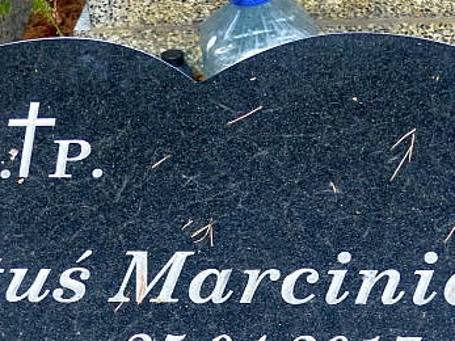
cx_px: 206
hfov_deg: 13.7
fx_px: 1892
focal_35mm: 144
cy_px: 279
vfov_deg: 10.3
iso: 250
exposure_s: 1/60
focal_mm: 14
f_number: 2.8
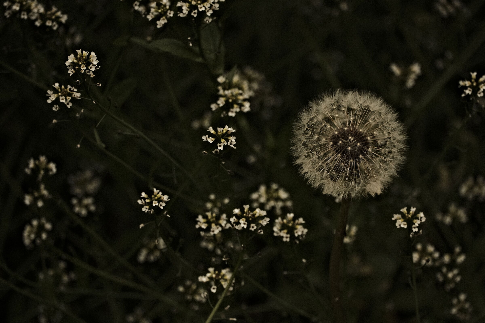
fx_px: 6062
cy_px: 162
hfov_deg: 4.6
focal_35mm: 450
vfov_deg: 3.1
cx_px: 242
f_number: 5.6
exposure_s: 1/850
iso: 800
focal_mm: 300
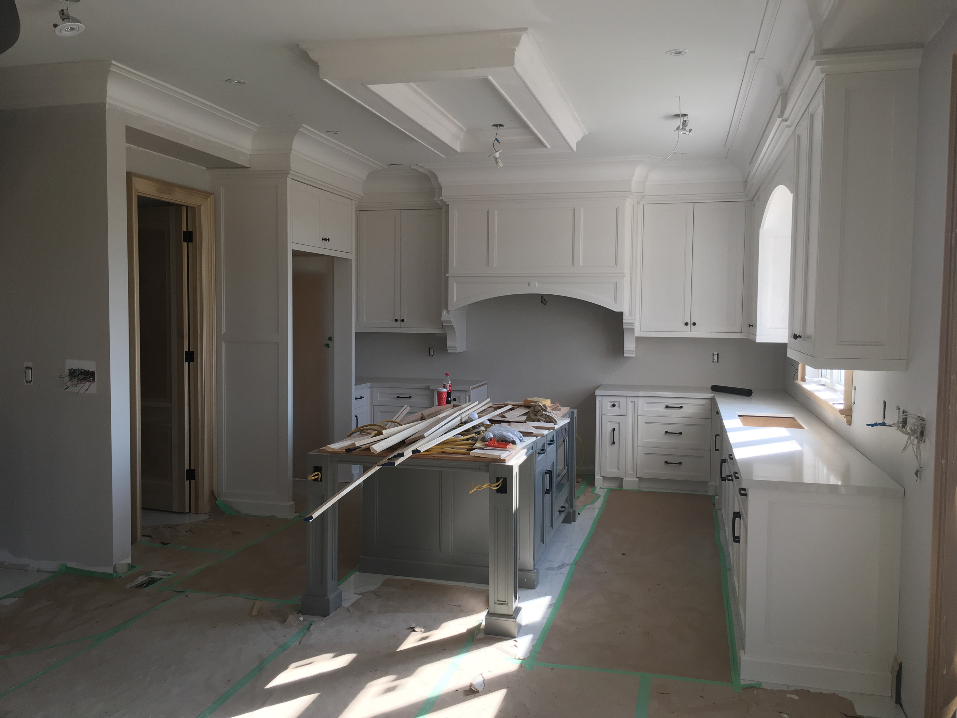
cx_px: 478
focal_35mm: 29
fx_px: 802
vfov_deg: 48.2
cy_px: 359
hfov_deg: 61.7
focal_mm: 4.15
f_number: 2.2
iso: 32
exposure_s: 1/120
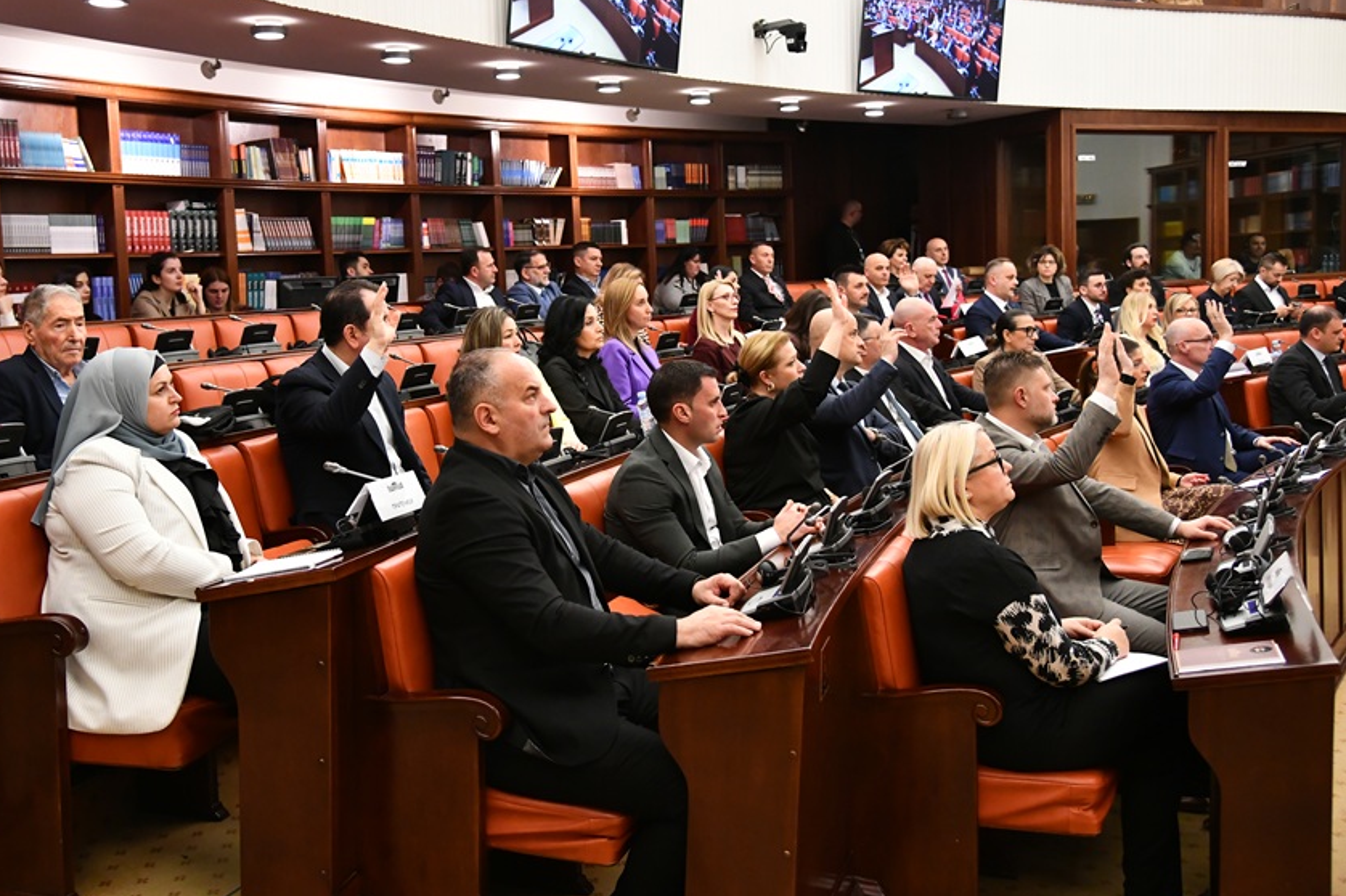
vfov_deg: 35.9
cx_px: 549
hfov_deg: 51.6
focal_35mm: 37
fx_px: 1383
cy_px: 387
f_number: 4
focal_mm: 31
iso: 4000
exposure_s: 1/160
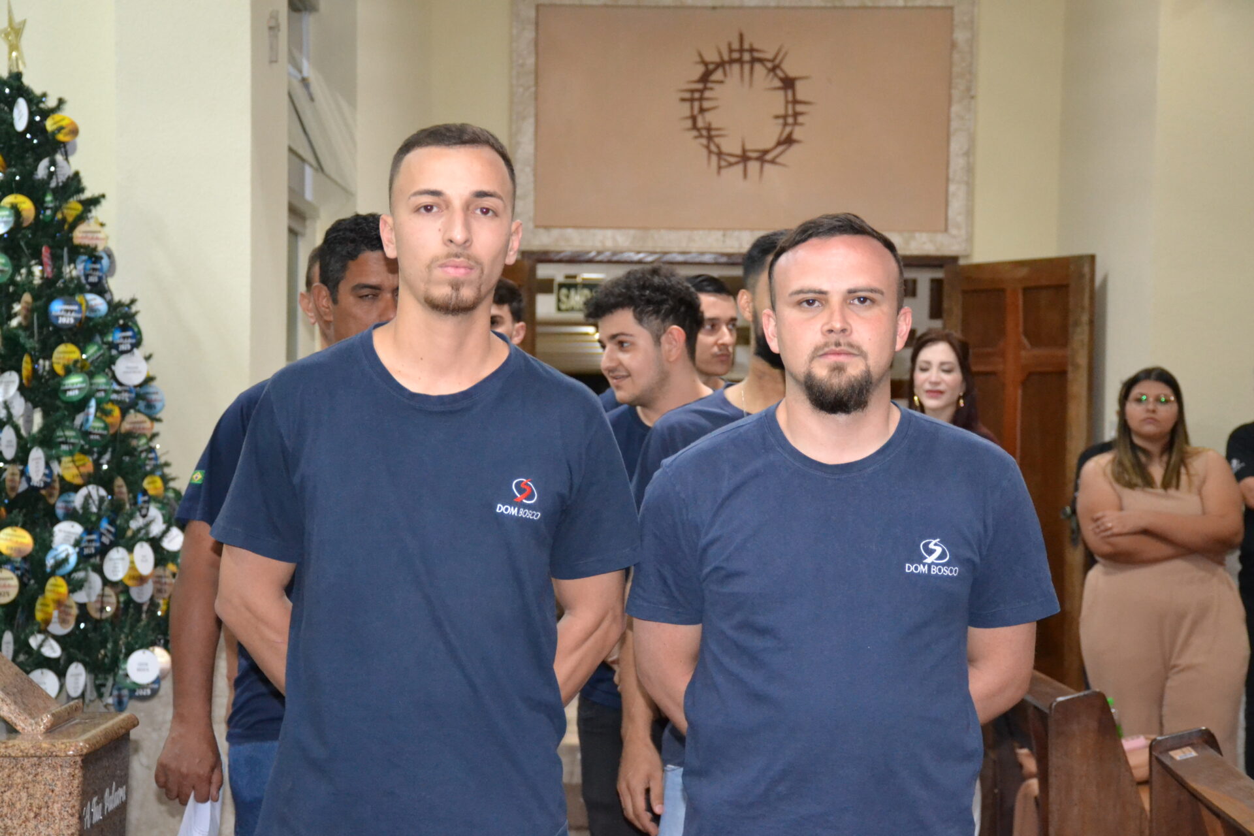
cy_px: 418
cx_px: 627
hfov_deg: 27.0
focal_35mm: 75
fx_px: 2612
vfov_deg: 18.2
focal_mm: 50
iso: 3200
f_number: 4.8
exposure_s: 1/60
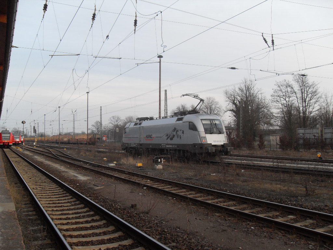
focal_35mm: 34
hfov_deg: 54.0
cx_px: 166
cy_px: 125
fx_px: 327
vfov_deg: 41.8
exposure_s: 1/125
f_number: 2.8
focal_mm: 6.3
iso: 100
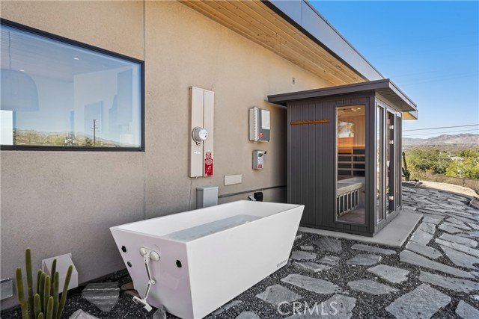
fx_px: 293
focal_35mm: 22
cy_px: 160
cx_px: 240
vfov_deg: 57.3
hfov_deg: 78.6
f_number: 16
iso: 3200
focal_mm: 22
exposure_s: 1/750
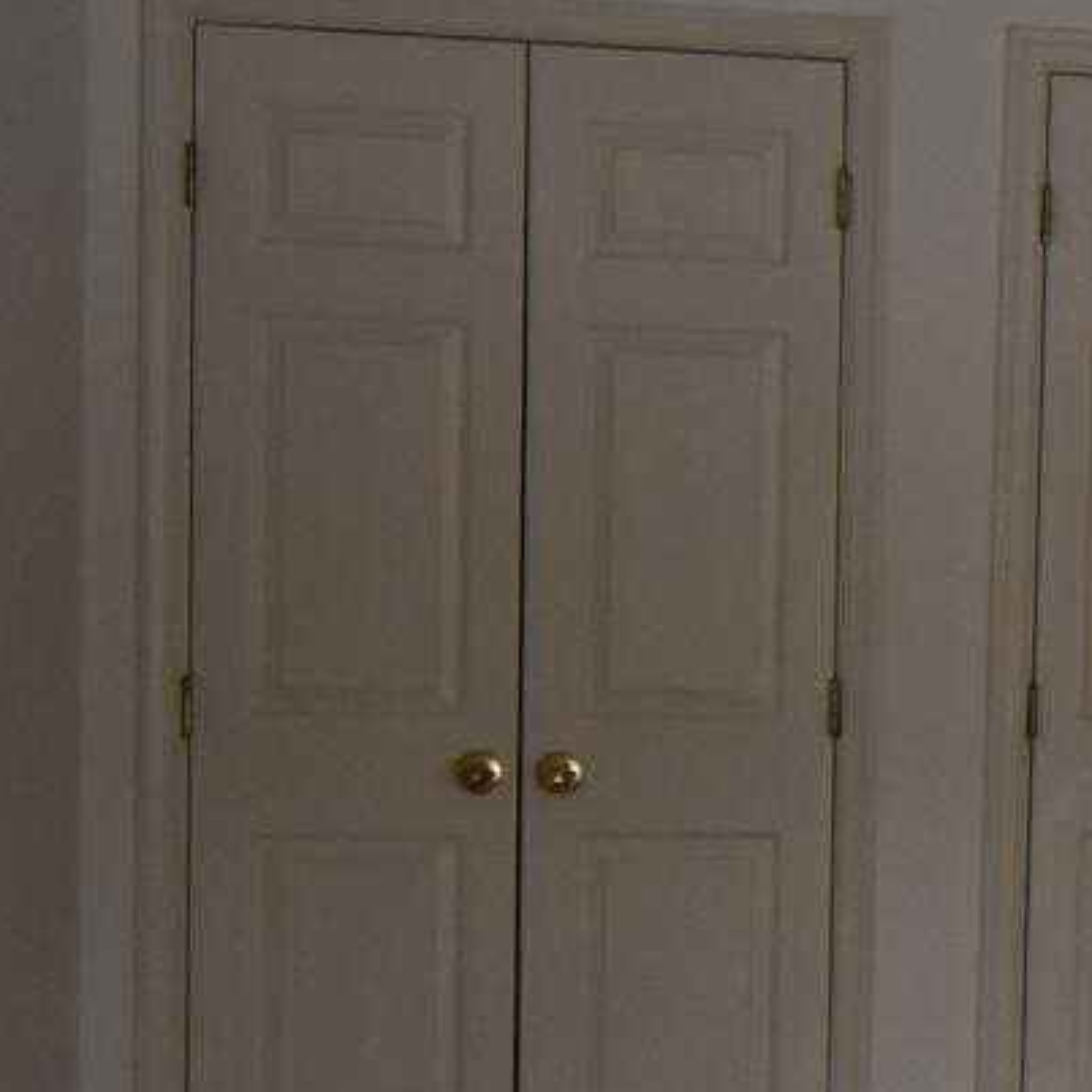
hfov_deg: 15.9
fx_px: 3248
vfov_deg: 19.1
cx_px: 2032
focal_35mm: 91
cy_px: 566
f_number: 5
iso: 800
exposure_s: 1/60
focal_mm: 14
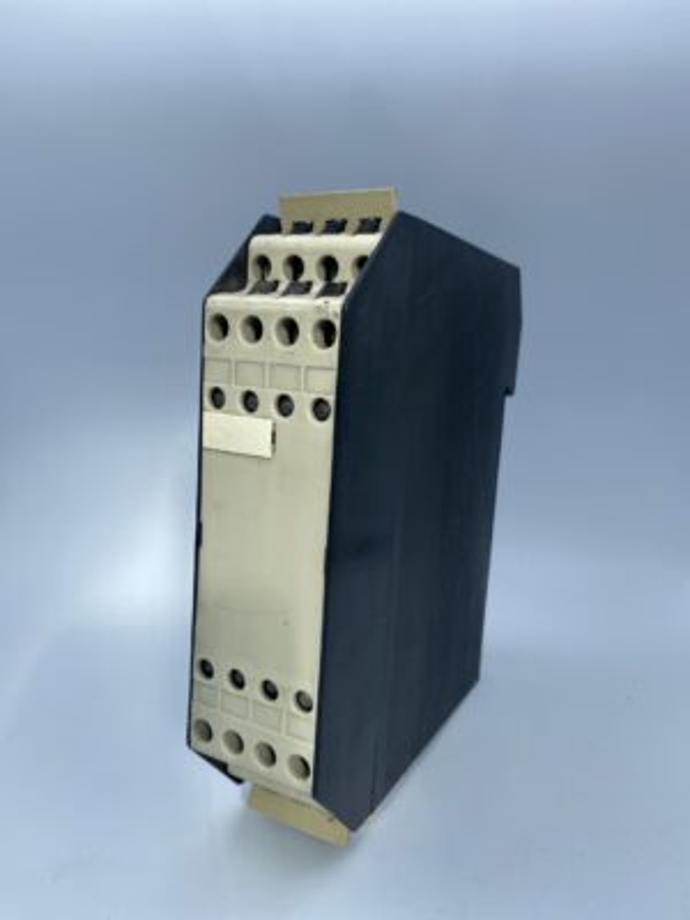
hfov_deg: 53.1
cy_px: 460
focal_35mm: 26
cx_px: 345
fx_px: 691
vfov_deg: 67.3
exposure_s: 1/1377
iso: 32
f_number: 1.8
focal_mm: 4.25
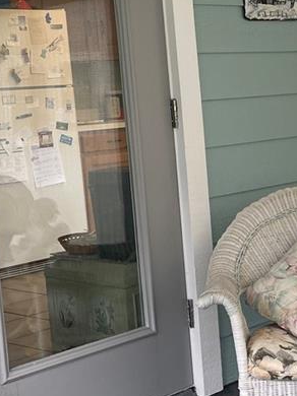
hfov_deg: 18.2
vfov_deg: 25.3
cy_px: 175
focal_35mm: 77
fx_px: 882
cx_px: 353
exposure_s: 1/121
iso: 80
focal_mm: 5.1
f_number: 1.6
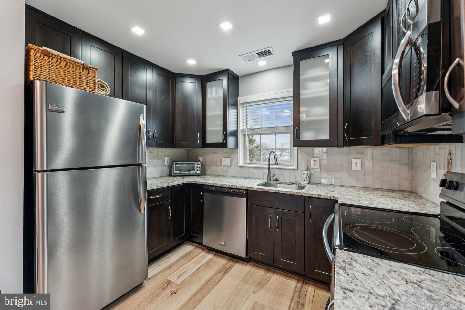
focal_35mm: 14
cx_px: 232
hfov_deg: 104.3
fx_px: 181
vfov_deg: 81.2
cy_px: 155
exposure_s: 1/6
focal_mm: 14
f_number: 8
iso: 200
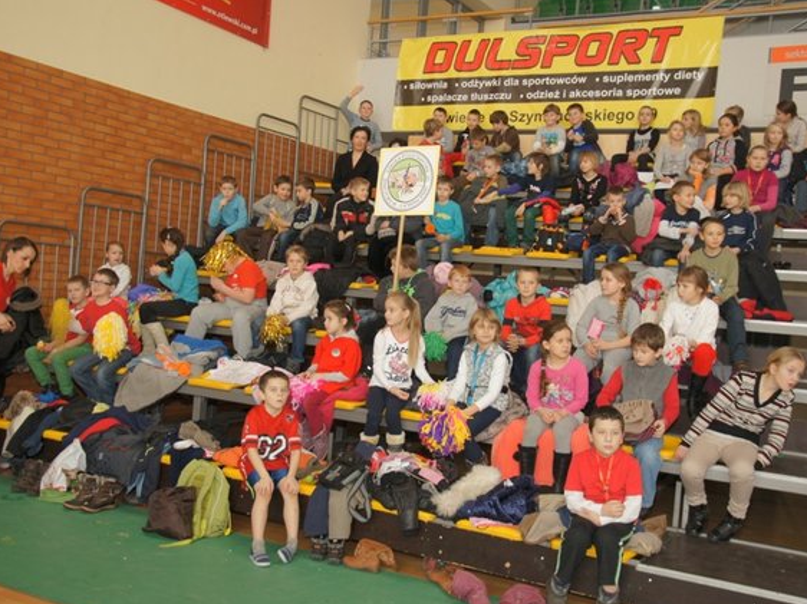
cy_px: 308
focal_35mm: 40
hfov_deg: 46.8
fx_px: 932
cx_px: 415
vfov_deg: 35.9
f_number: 4
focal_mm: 24
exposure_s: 1/60
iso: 400
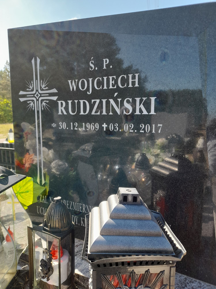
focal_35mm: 25
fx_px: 208
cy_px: 144
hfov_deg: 54.9
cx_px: 108
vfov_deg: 69.4
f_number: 2
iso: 20
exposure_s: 1/100
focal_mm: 4.6
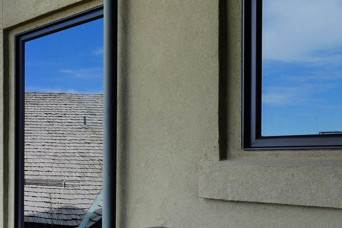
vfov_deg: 27.9
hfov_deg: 33.1
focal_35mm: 47
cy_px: 189
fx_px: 447
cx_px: -82
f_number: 4
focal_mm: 9
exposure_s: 1/640
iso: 800
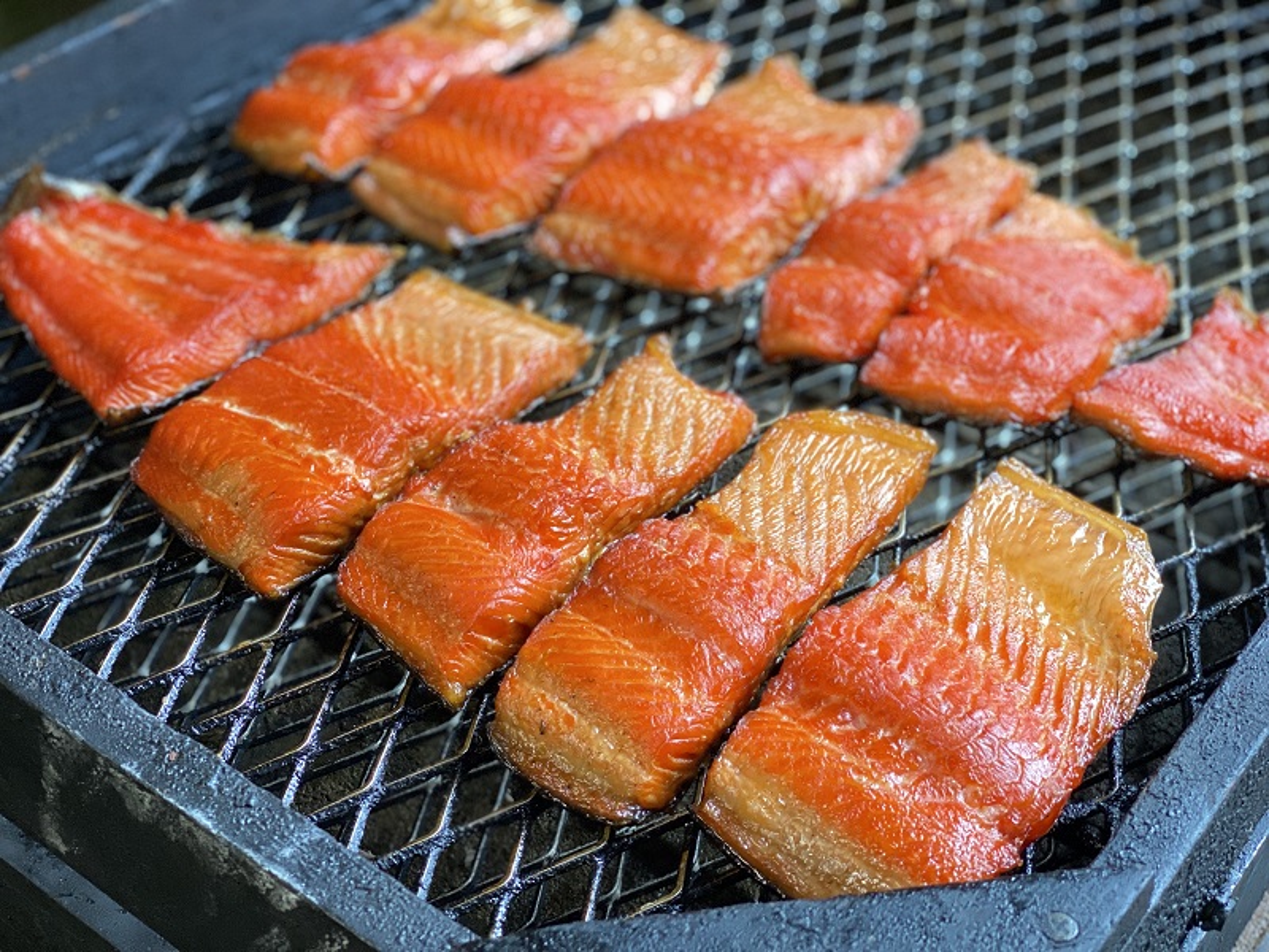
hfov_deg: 36.8
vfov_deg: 28.0
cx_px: 634
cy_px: 476
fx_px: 1906
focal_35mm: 52
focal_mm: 6
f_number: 2
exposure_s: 1/40
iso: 320
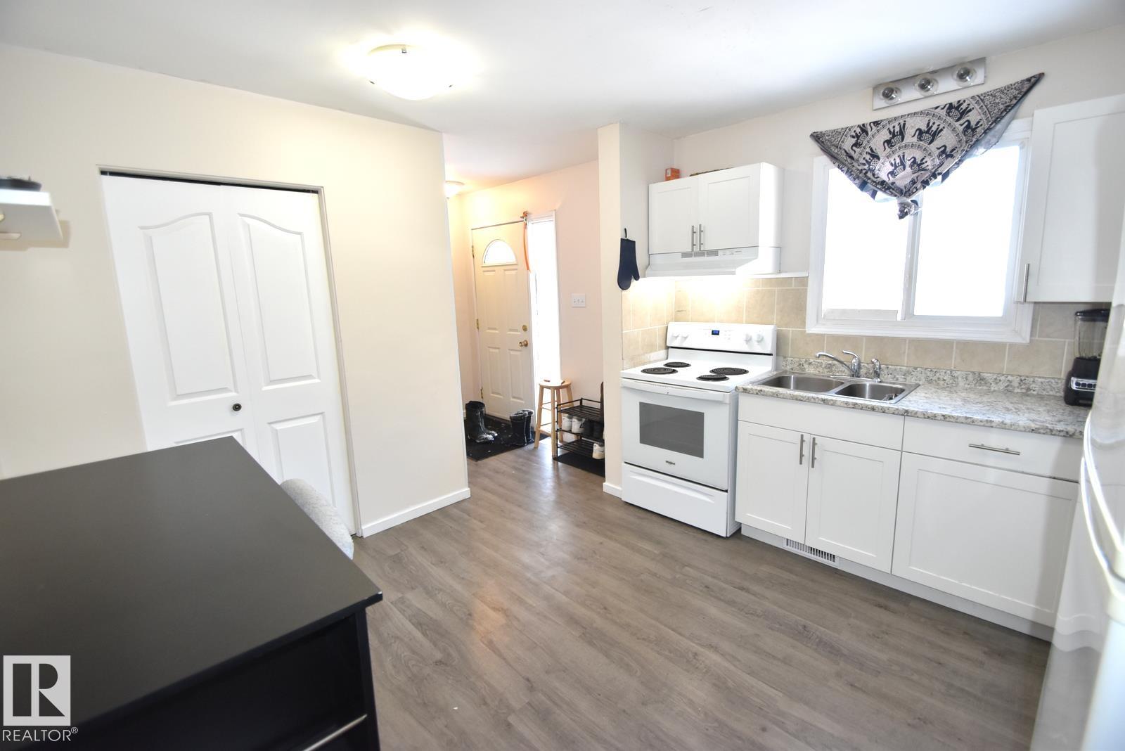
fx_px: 469
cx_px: 562
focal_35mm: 15
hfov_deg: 100.4
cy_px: 376
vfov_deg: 77.4
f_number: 5.6
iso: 800
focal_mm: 10
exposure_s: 1/125
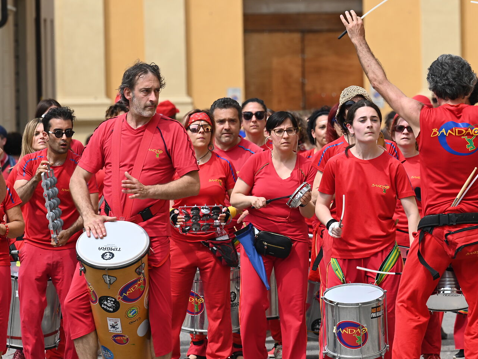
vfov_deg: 4.1
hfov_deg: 5.5
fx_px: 4986
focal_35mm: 361
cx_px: 298
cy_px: 209
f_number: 5.6
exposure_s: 1/500
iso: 160
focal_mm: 200
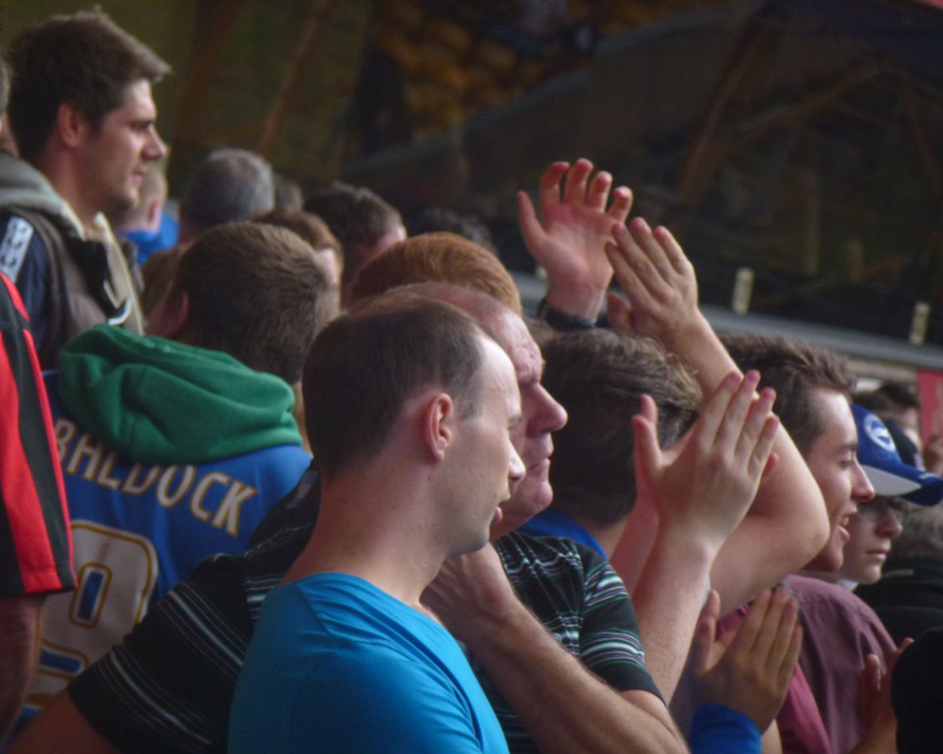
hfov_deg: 4.8
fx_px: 11189
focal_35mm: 401
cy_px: 377
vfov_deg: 3.9
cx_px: 489
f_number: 5.9
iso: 200
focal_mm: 68.8
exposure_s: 1/250
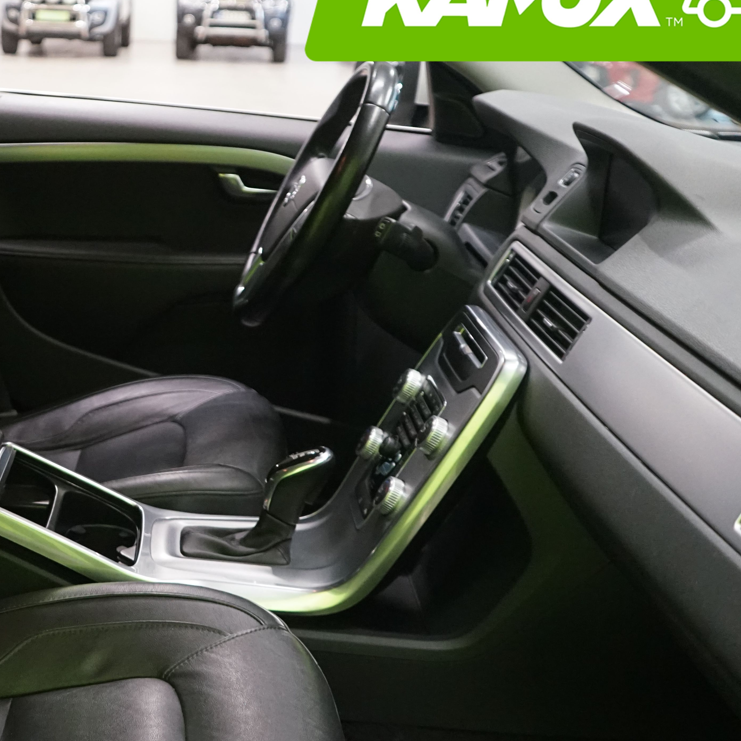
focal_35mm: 53
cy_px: 404
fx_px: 1284
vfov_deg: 32.2
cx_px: 105
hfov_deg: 31.0
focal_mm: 29
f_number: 3.5
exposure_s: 1/160
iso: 4000
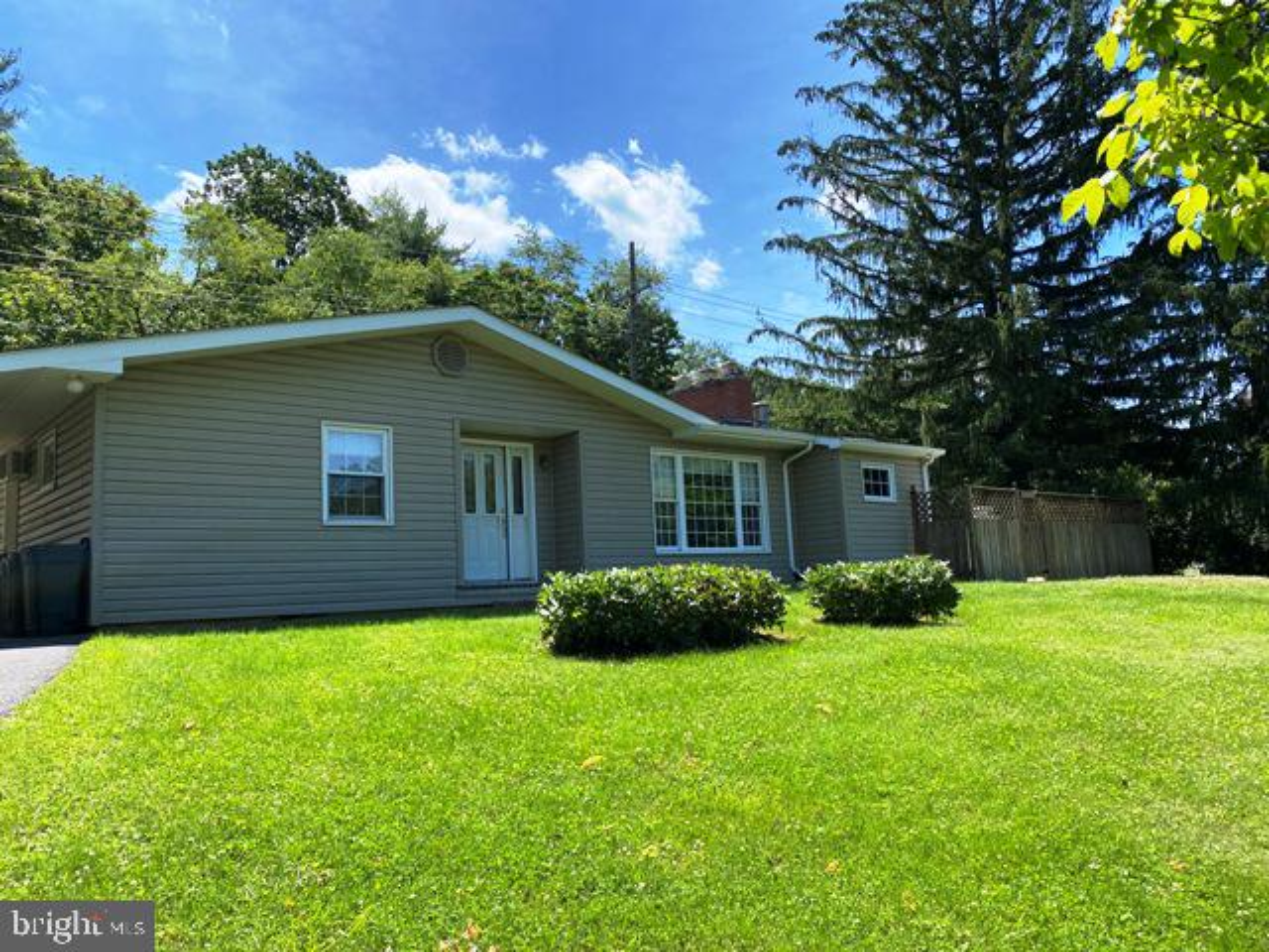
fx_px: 953
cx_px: 634
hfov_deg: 67.3
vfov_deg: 53.1
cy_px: 476
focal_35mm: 26
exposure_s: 1/1779
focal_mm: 4.25
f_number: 1.8
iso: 32
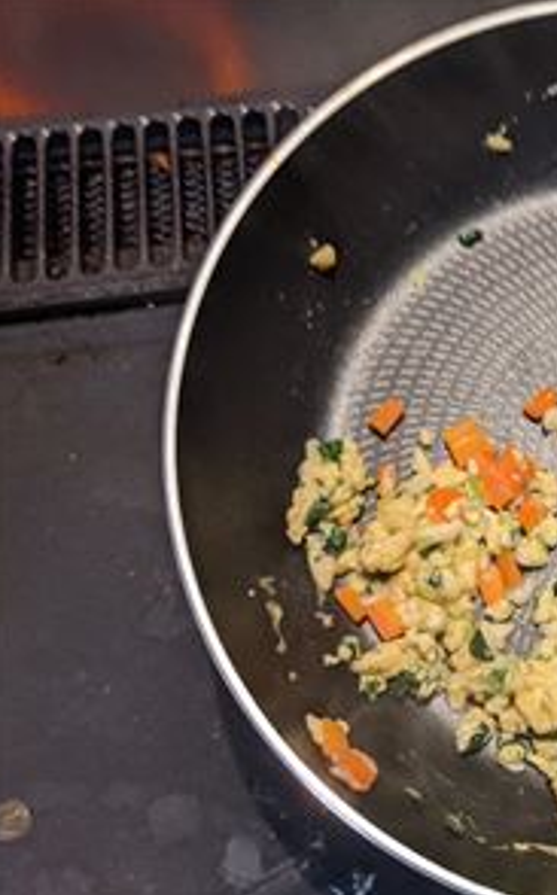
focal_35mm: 39
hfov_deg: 29.7
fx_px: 950
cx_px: 597
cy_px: 448
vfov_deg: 50.4
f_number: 1.8
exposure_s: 1/30
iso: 144
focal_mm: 4.44
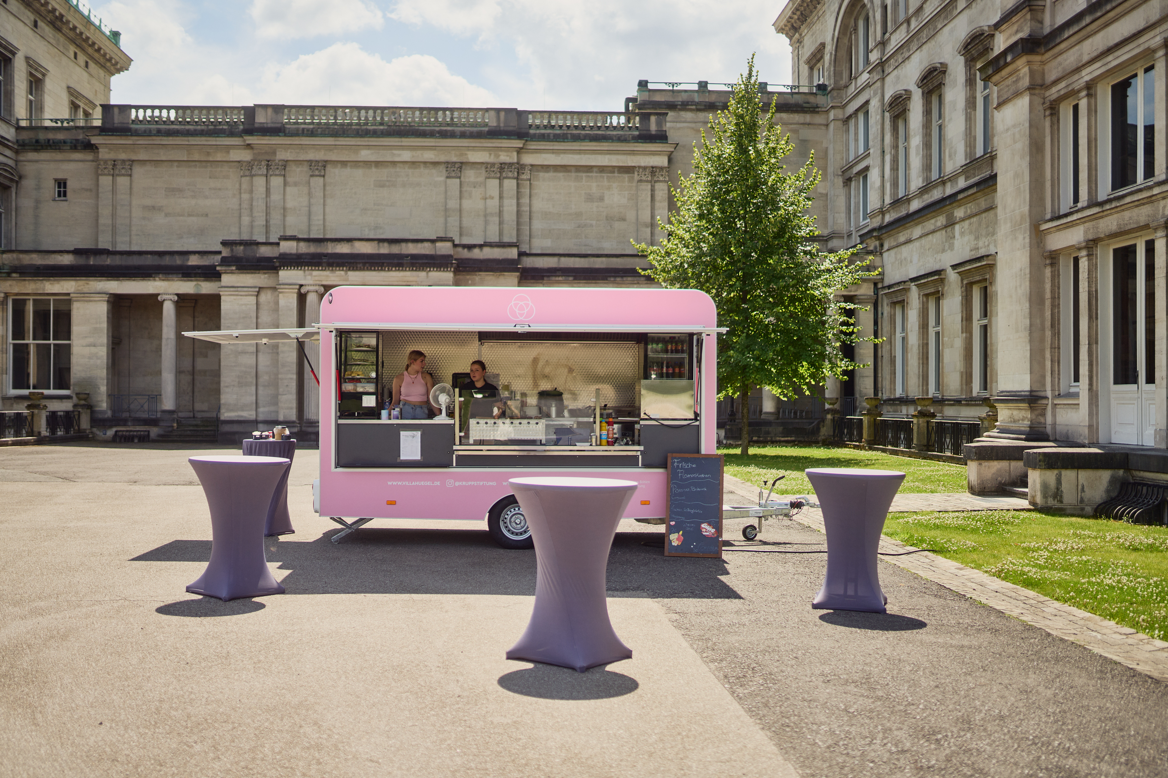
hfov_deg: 53.1
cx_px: 576
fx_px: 1168
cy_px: 387
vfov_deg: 36.9
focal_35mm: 36
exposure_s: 1/5000
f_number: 1.4
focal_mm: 35
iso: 100
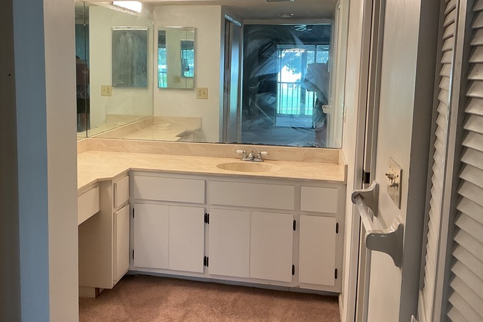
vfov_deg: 34.1
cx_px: 195
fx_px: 523
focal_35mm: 39
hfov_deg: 49.3
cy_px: 131
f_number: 1.8
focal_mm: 3
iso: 64
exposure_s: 1/60
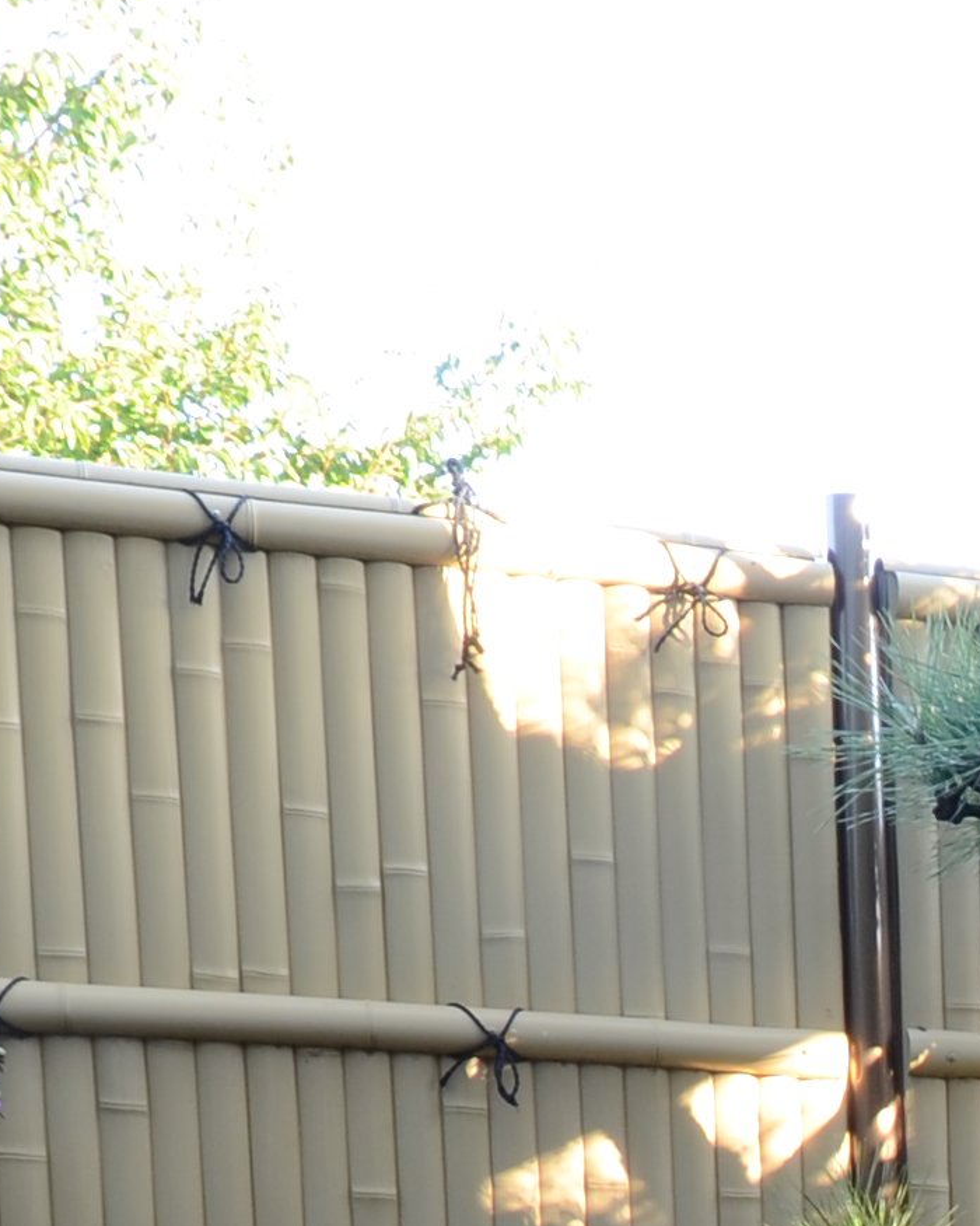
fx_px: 3444
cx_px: 1704
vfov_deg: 17.8
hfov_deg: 14.5
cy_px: 1907
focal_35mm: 95
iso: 100
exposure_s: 1/6
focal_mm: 12
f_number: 10
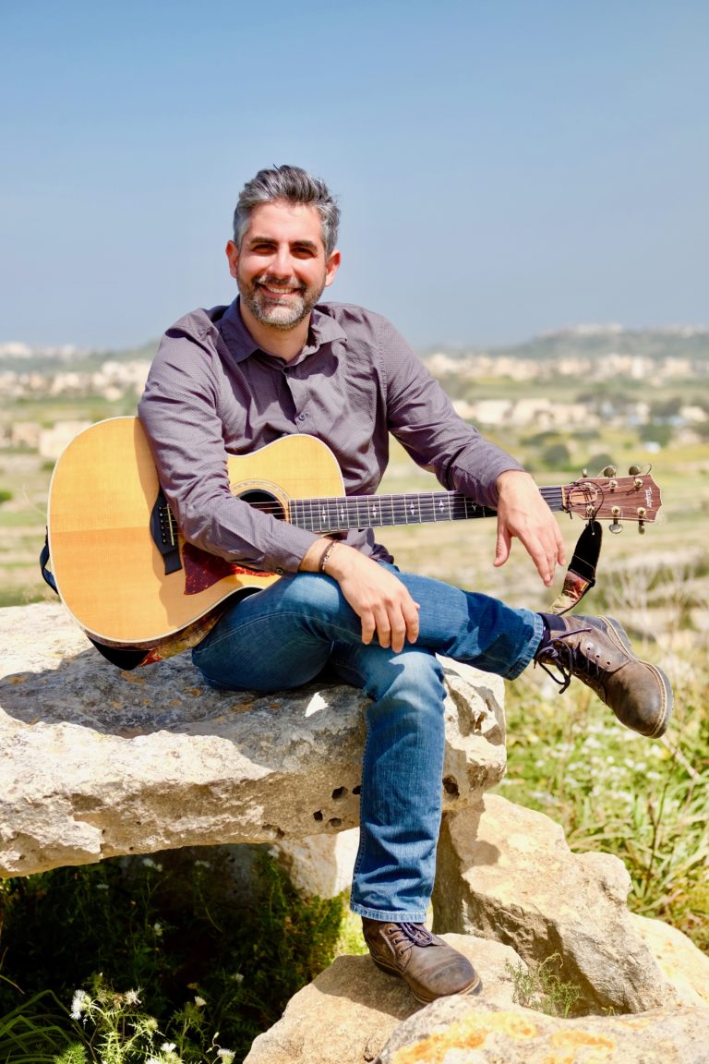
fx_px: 2215
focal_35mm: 75
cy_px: 532
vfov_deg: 27.0
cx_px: 354
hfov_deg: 18.2
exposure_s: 1/2500
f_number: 2.8
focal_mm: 50
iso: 200
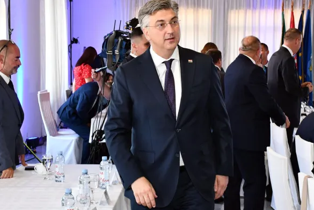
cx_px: 168
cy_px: 97
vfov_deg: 18.5
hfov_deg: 27.3
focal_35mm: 74
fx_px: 646
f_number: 9
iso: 2500
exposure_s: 1/125
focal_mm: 38
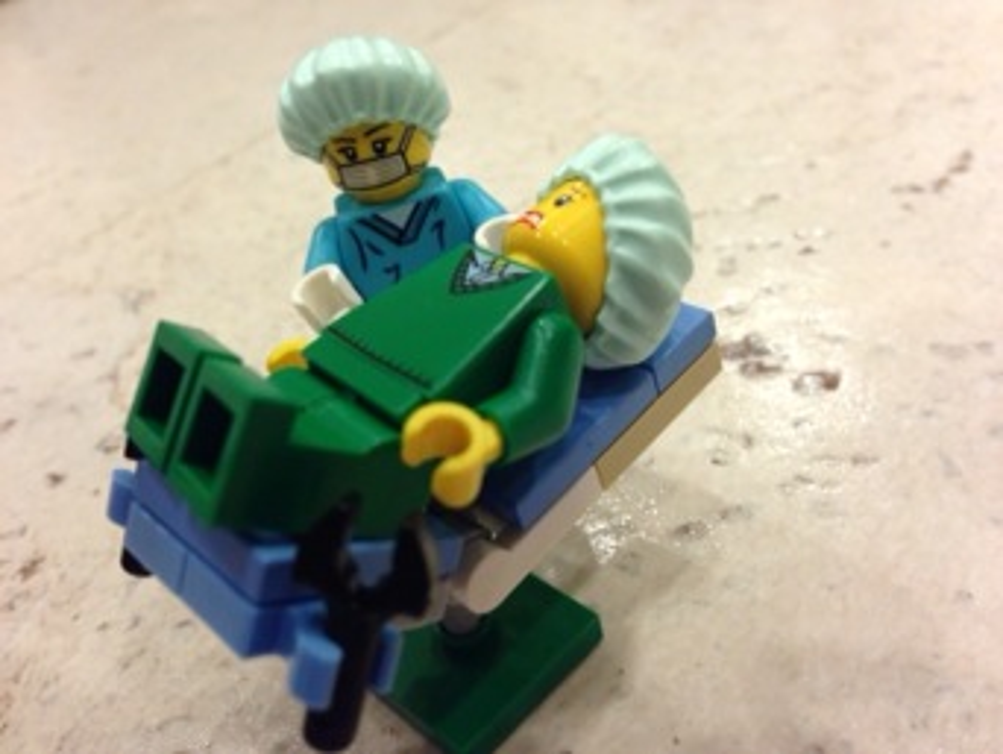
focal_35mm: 33
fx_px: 957
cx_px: 502
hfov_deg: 55.3
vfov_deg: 43.0
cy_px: 377
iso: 160
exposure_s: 1/20
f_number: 2.4
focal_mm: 4.13
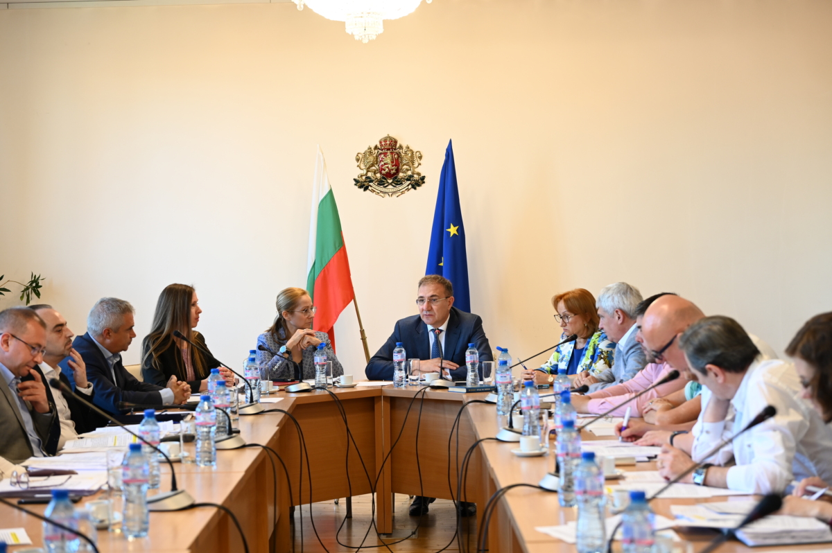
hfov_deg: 31.4
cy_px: 276
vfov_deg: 21.2
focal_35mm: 64
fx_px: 1478
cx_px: 416
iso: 560
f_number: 4
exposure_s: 1/60
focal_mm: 64
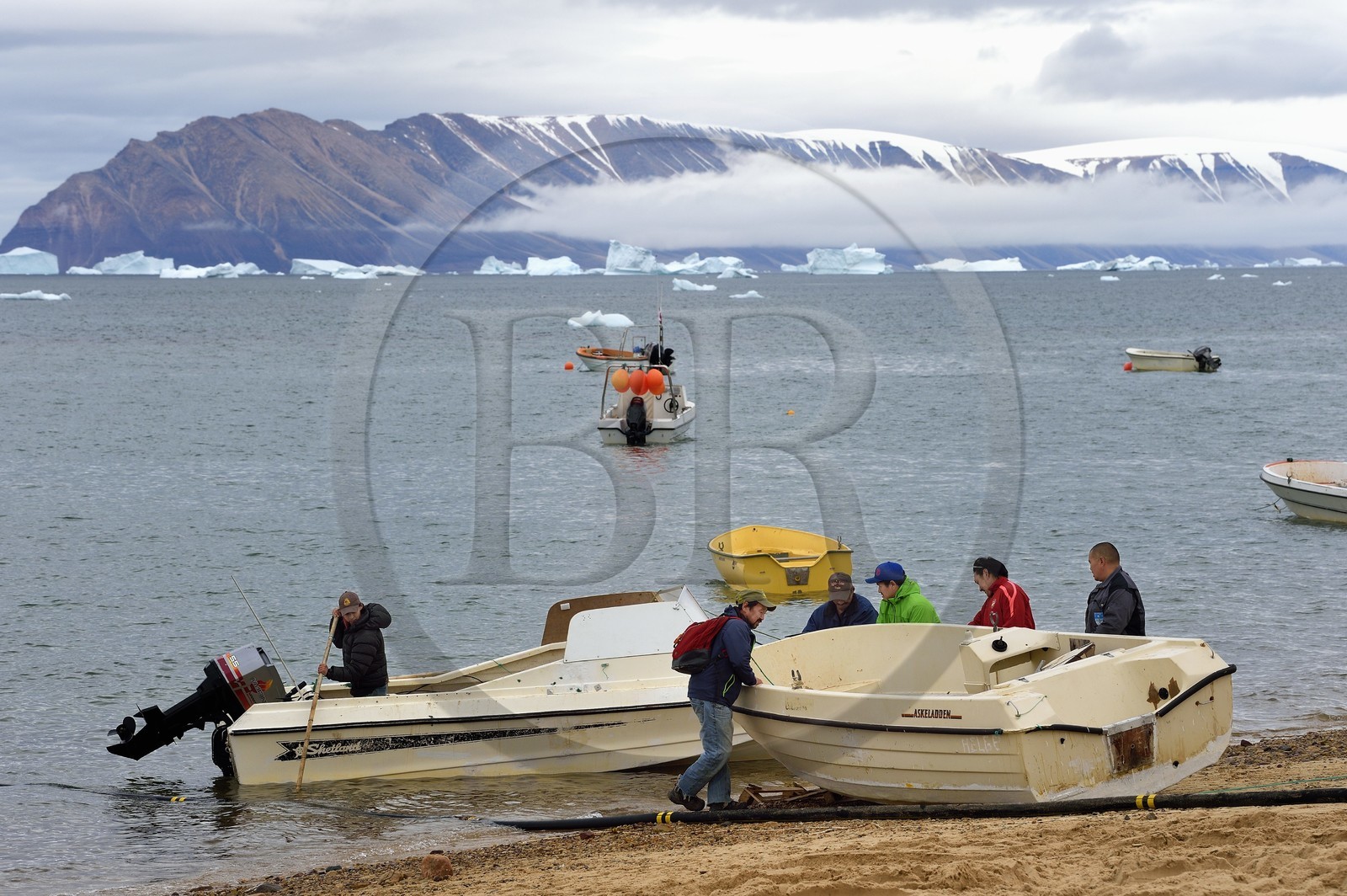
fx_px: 5047
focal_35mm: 135
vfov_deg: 10.1
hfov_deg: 15.2
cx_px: 674
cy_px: 448
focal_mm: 135
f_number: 8
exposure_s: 1/320
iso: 400
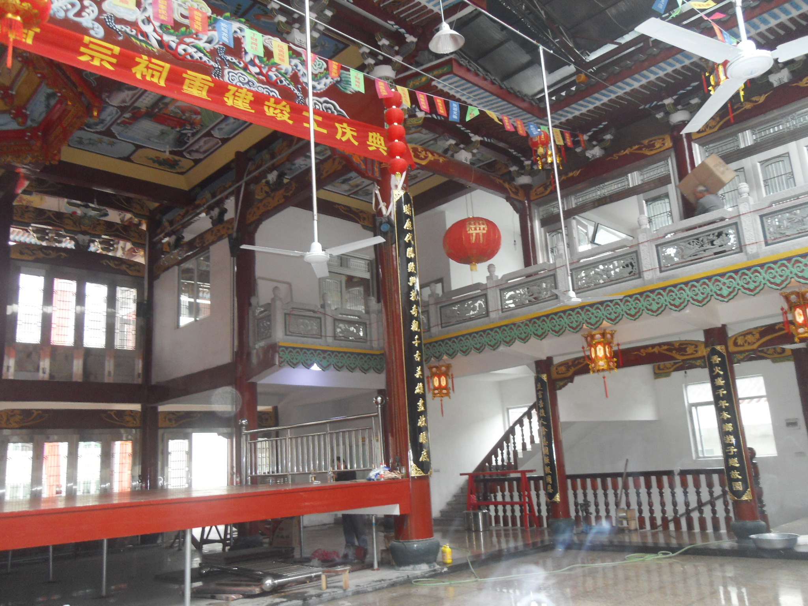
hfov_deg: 63.4
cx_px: 404
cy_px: 303
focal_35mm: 28
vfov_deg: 49.7
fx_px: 654
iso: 200
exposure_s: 1/45
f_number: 2.8
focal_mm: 6
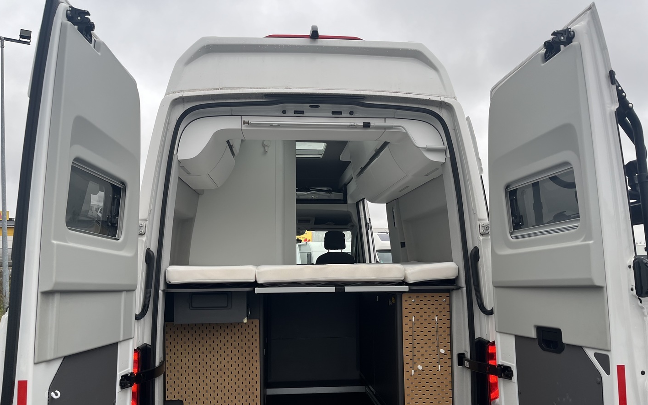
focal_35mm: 28
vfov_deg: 44.3
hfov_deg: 66.5
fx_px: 495
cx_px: 319
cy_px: 246
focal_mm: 5.1
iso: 40
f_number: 1.6
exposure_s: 1/182
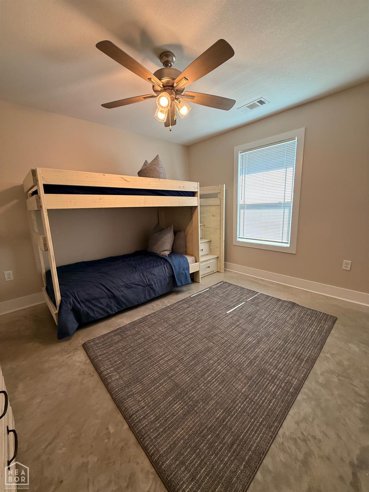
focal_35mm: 14
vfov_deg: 102.1
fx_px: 199
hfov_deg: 85.7
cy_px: 246
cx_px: 184
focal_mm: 2.22
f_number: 2.2
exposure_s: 1/99
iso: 160
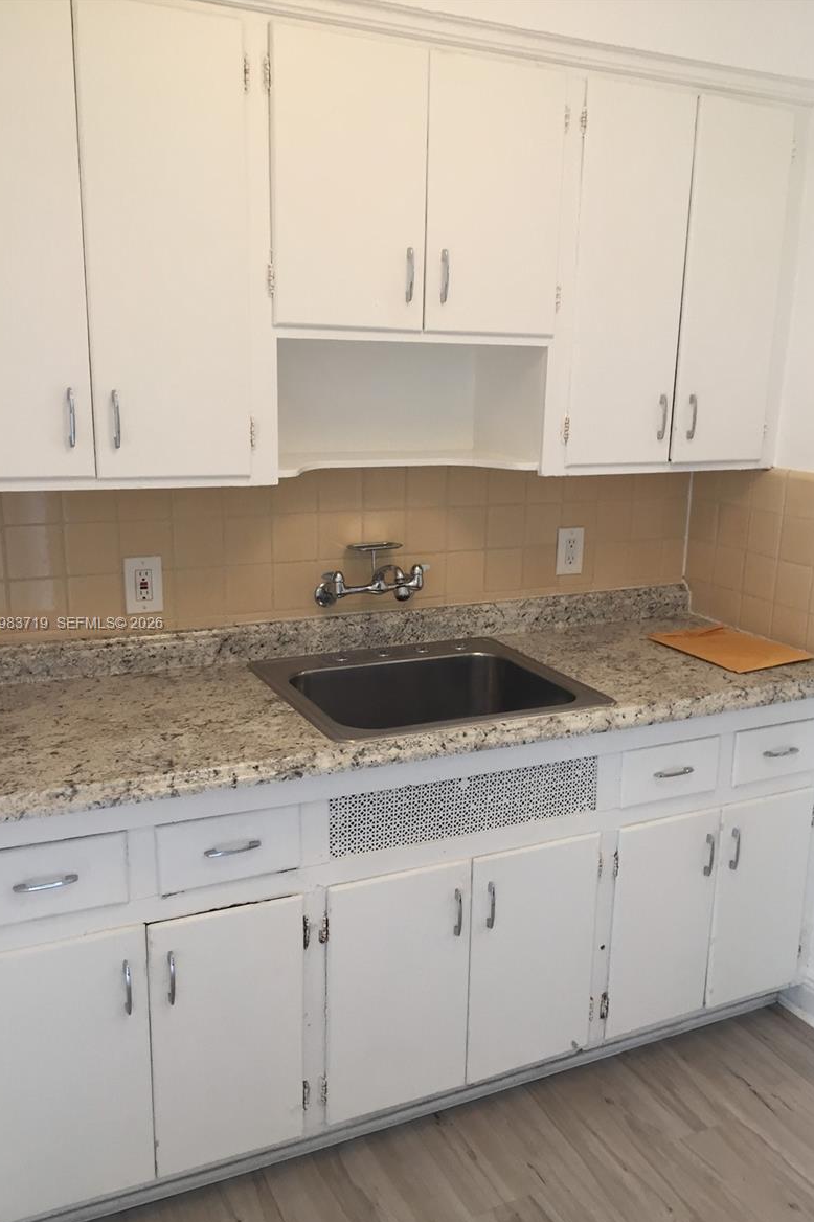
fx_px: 1052
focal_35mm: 31
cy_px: 625
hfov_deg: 42.3
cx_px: 440
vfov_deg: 60.3
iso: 32
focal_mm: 4.15
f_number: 2.2
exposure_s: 1/40
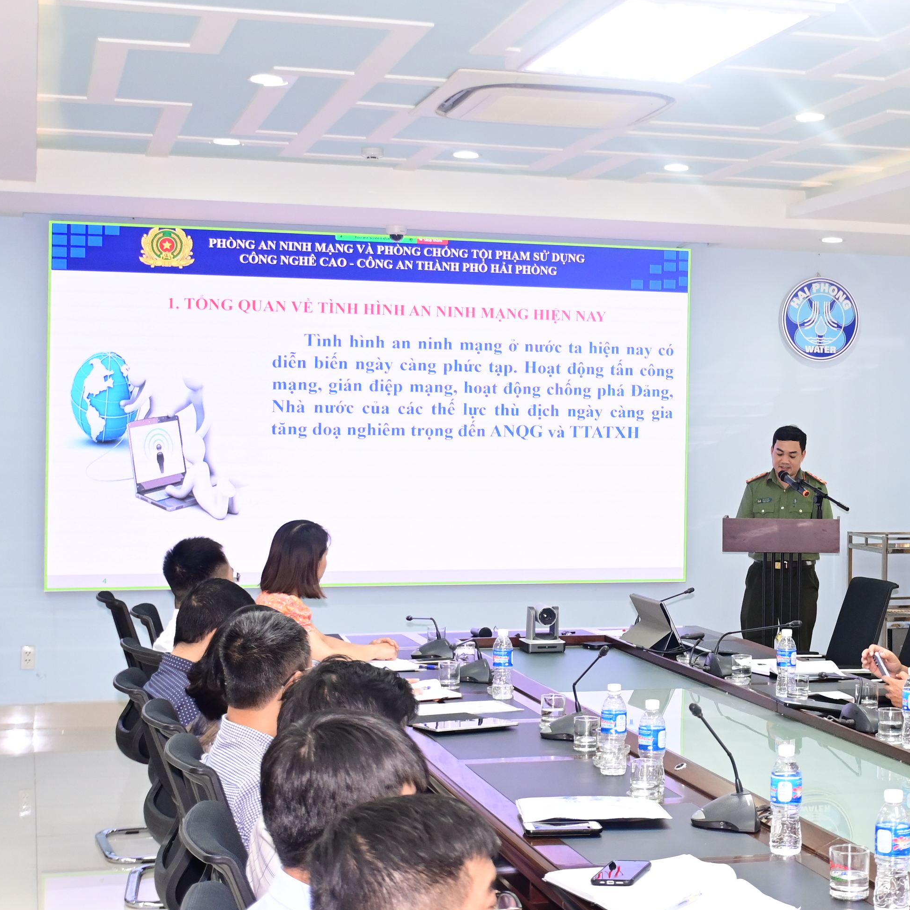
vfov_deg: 27.7
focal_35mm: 62
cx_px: 679
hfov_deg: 27.4
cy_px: 453
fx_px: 1844
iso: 1600
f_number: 5
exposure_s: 1/200
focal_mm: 32
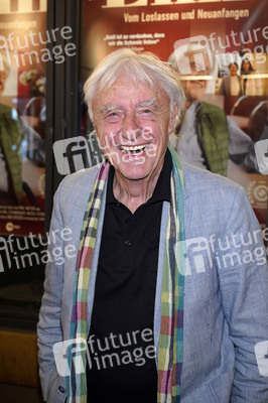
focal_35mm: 55
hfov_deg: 24.6
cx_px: 134
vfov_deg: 36.3
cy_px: 202
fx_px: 615
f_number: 5.6
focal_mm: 55
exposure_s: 1/100
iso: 2000
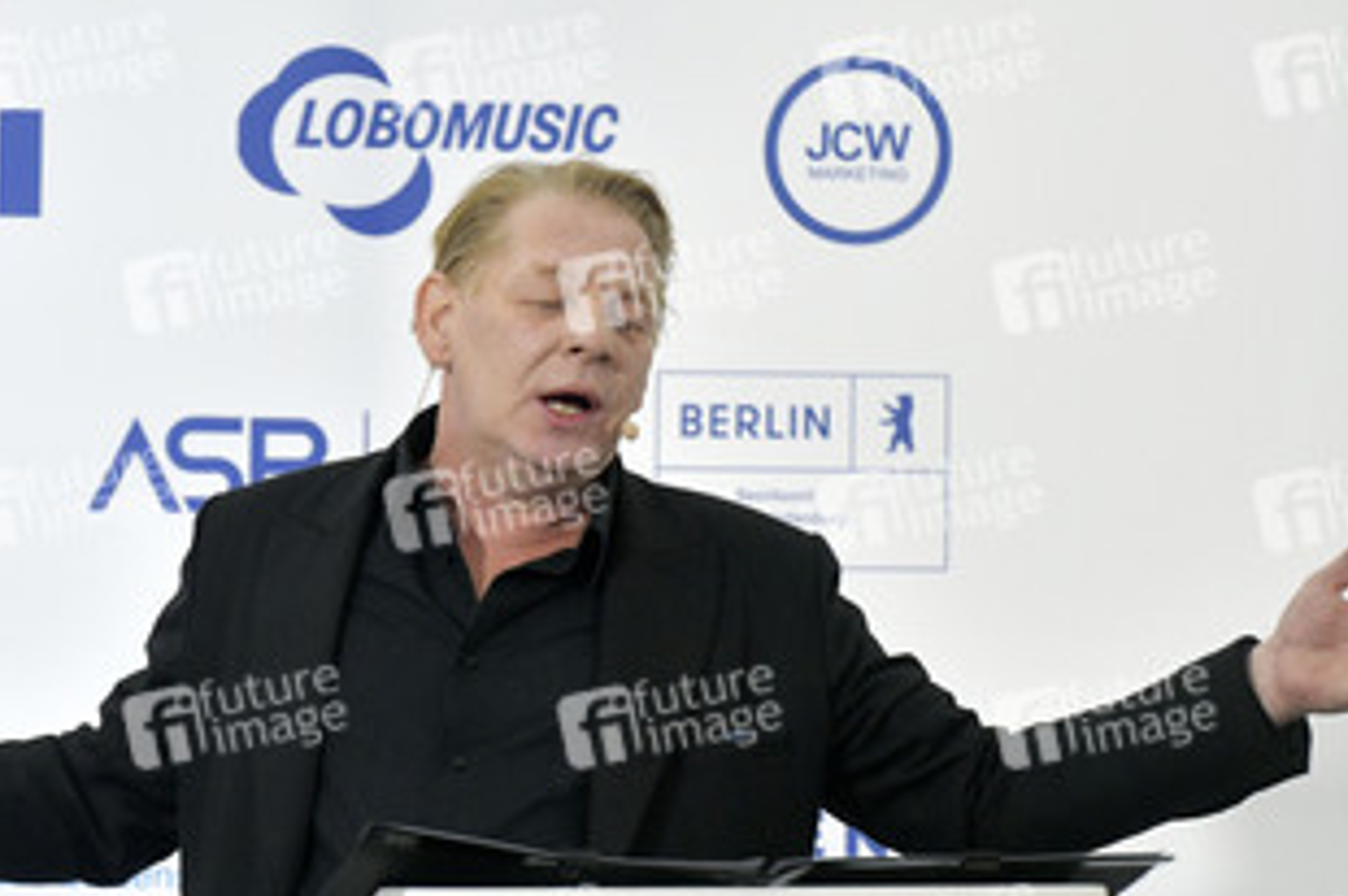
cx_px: 554
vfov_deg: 5.5
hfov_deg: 8.3
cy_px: 609
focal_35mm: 247
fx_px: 9239
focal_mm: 170
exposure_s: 1/250
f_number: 6.3
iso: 2500
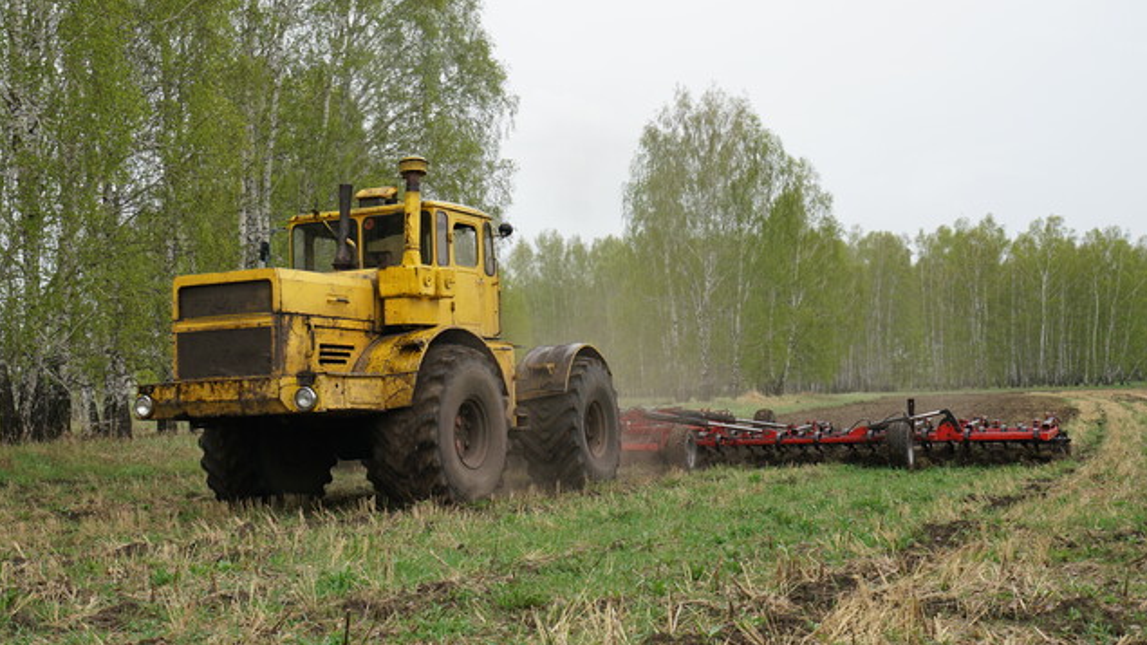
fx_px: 1581
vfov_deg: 23.0
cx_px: 459
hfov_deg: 39.7
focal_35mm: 52
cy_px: 338
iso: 100
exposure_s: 1/80
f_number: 6.3
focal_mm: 35
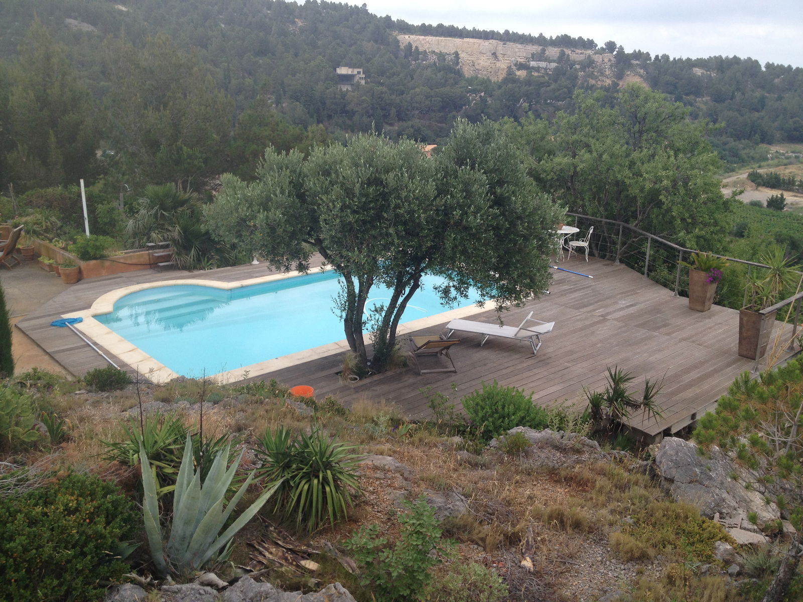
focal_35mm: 35
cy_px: 301
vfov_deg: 40.7
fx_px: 812
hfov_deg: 52.6
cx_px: 402
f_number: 2.4
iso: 50
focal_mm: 4.28
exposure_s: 1/563
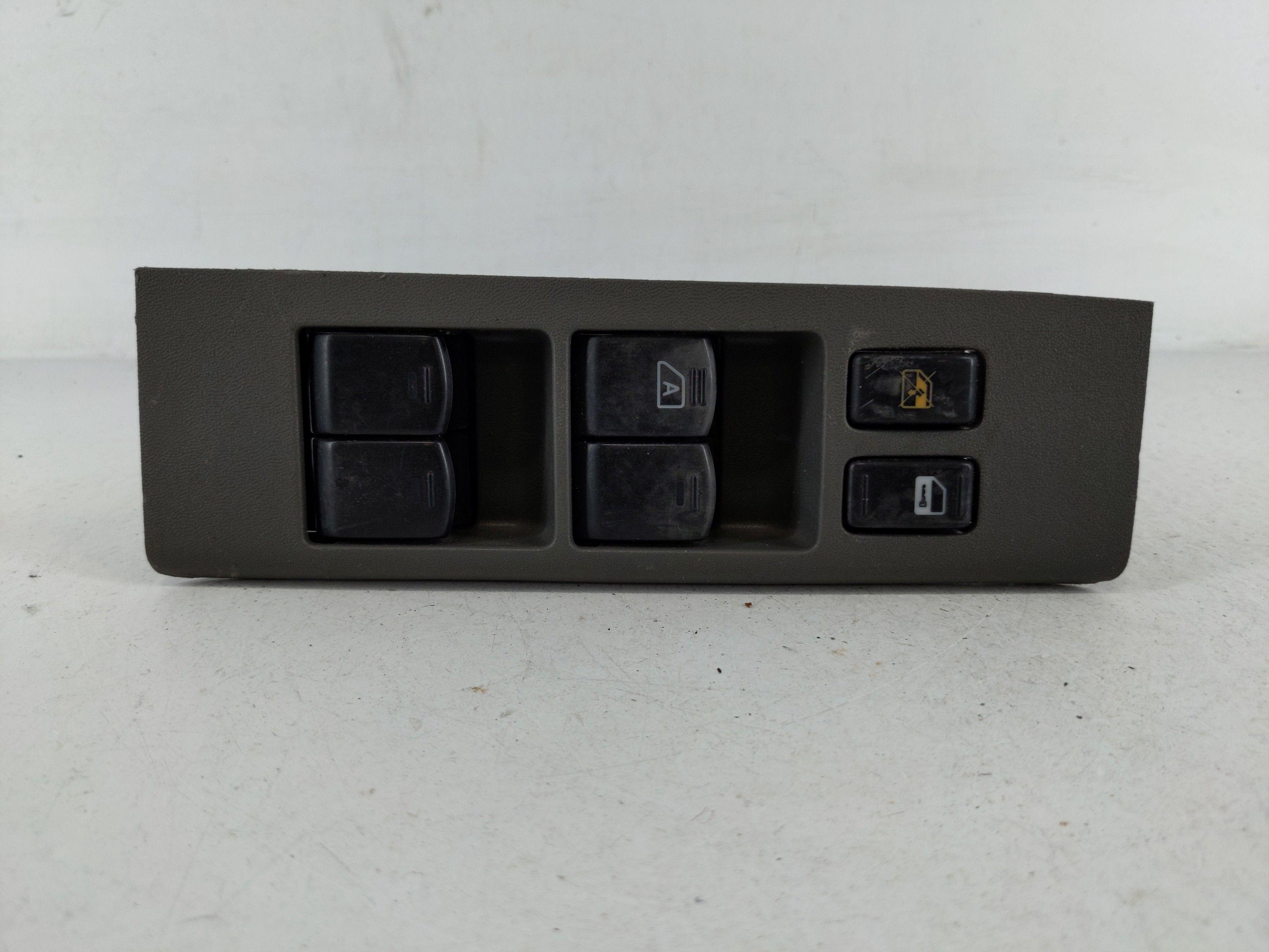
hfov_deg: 69.4
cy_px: 476
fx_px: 916
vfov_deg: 54.9
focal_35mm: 25
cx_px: 634
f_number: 1.73
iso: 57
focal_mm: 4.38
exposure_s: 1/127
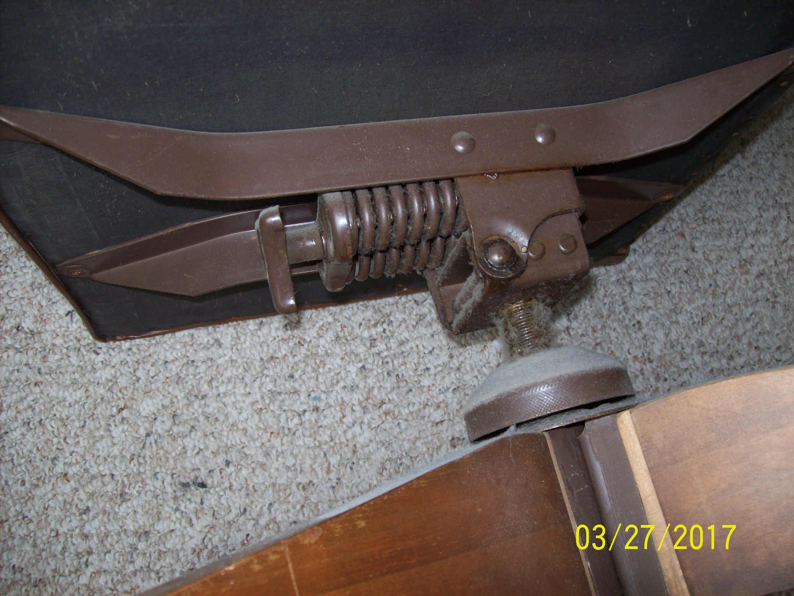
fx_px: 826
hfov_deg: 51.4
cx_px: 397
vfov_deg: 39.7
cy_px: 298
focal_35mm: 36
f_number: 2.7
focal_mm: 6
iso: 80
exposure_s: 1/64
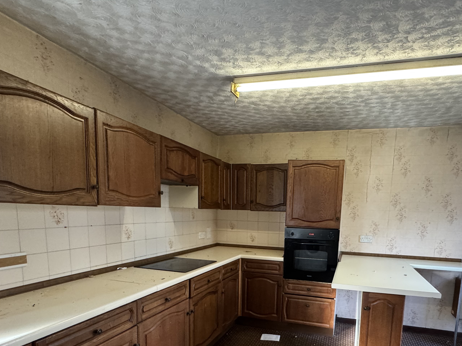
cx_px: 271
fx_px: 294
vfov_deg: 58.4
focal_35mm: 22
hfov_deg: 75.7
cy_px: 253
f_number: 2.2
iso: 500
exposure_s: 1/50
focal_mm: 2.22
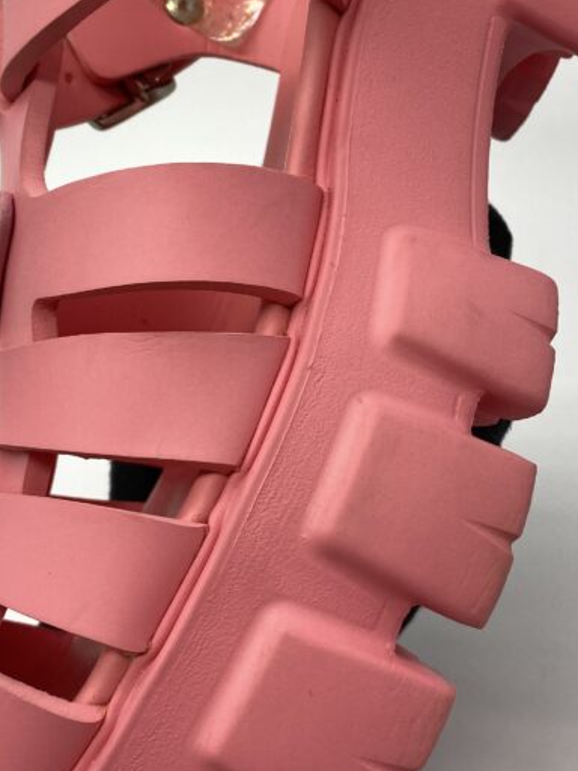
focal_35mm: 52
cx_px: 360
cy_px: 283
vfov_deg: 36.6
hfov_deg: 27.9
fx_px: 1158
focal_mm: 4.25
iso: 32
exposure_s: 1/135
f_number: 1.8
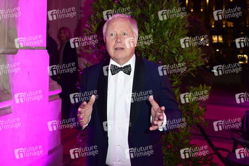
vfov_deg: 42.3
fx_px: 214
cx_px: 124
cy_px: 83
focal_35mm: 31
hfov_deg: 60.3
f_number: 5.6
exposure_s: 1/100
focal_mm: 31
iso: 2000
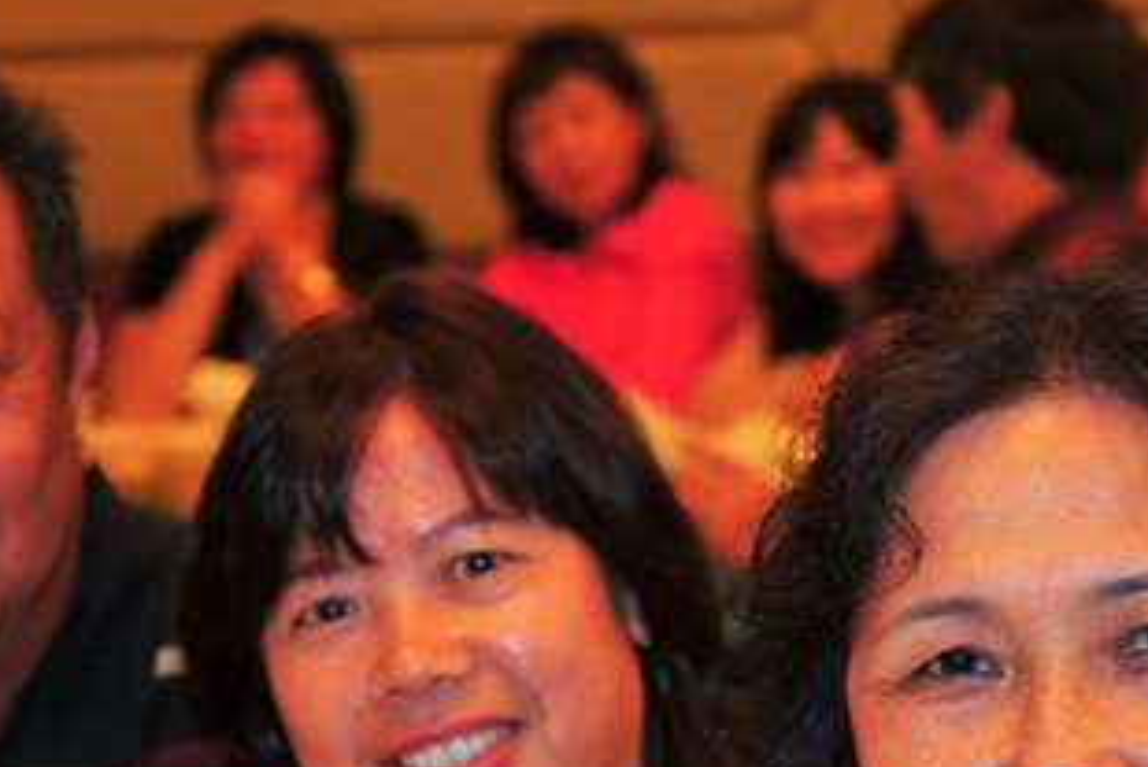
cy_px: 652
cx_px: 604
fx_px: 3318
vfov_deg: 13.1
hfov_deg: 19.6
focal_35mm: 104
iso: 200
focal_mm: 35
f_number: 2.8
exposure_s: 1/40
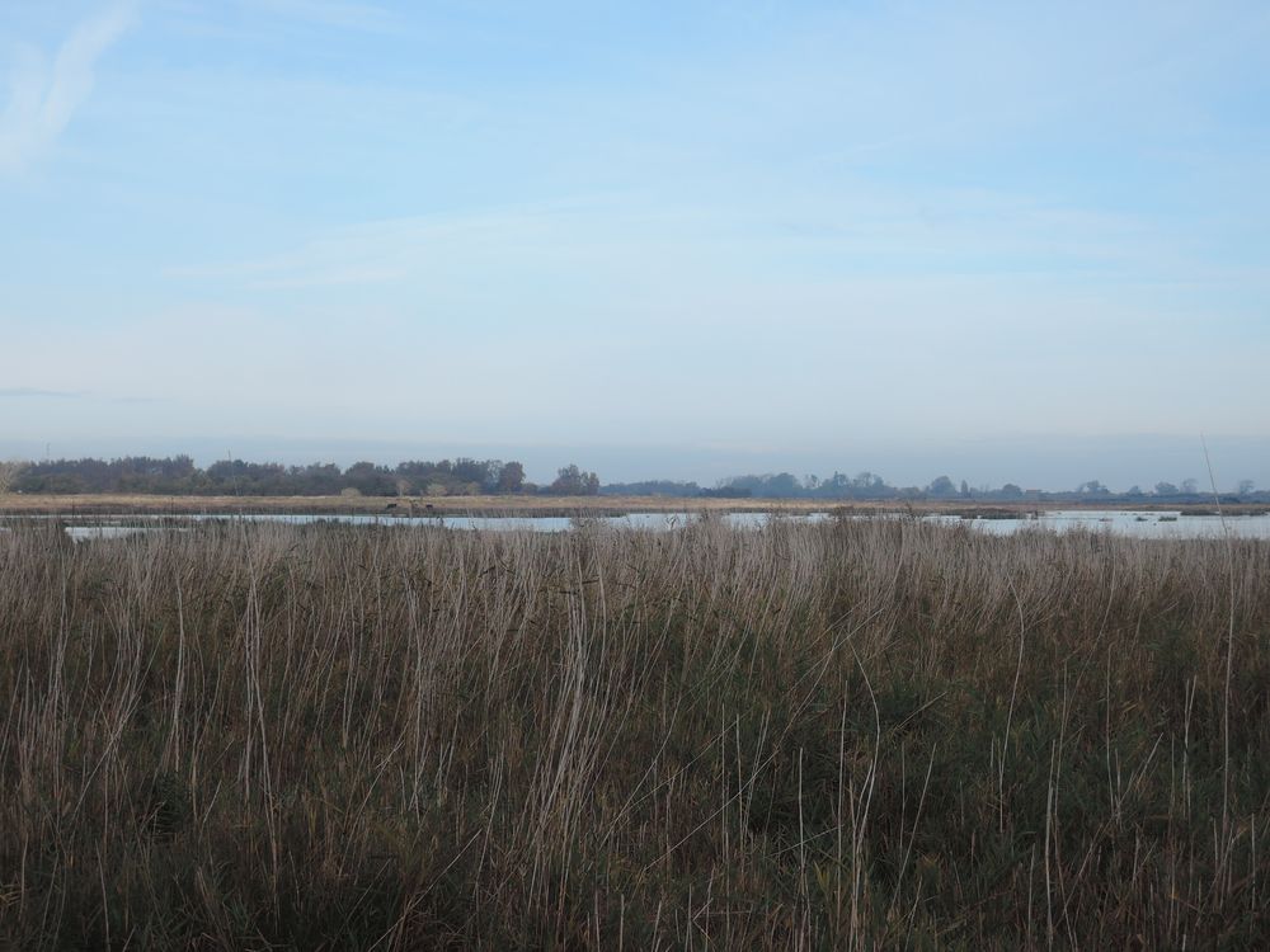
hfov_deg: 29.0
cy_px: 476
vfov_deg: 21.9
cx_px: 635
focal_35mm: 67
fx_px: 2458
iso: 80
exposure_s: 1/400
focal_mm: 14.3
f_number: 5
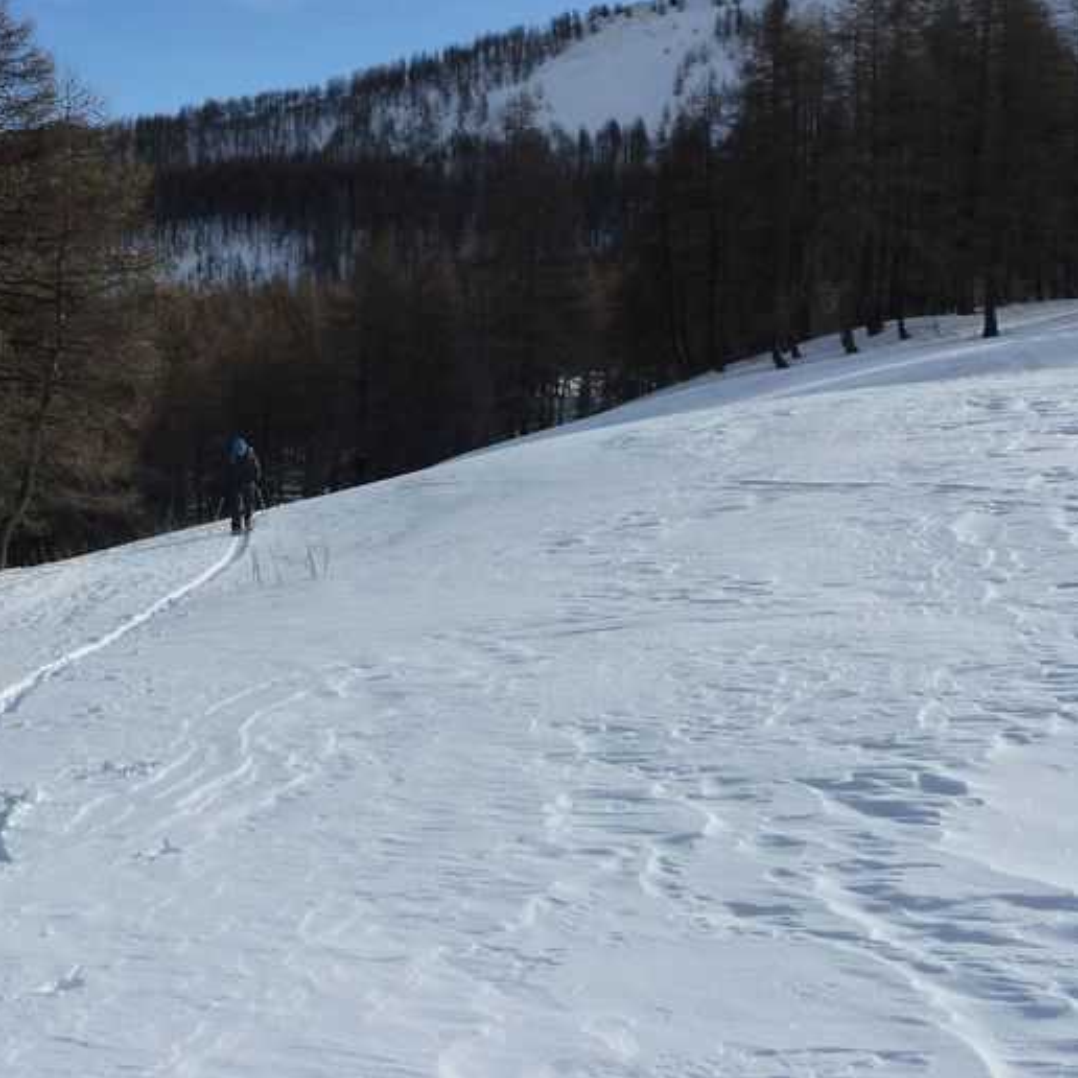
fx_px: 1691
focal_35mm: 48
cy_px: 455
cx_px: 355
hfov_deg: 35.0
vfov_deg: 35.3
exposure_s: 1/640
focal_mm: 5.7
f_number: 5.6
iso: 125
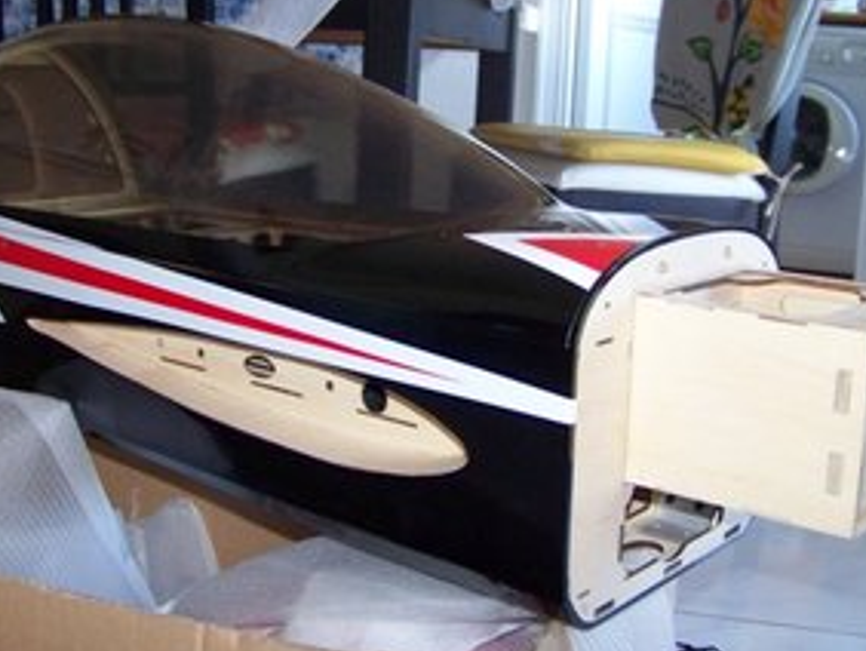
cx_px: 341
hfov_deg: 37.3
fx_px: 1277
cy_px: 289
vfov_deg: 28.6
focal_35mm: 51
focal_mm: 5.85
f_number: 2.8
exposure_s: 1/30
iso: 200
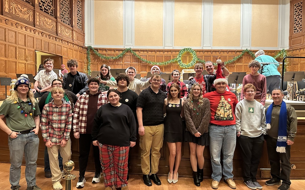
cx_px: 155
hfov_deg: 70.4
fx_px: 216
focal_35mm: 26
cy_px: 96
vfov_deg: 47.6
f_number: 1.78
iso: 640
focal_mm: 6.86
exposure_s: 1/60
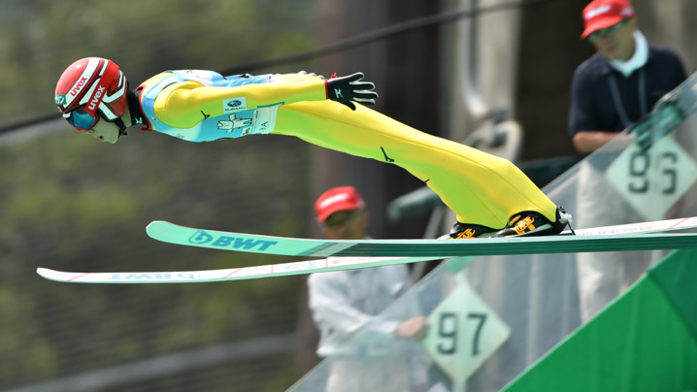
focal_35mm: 788
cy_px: 176
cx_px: 348
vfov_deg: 1.5
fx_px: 14565
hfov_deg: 2.7
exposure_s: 1/1250
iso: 100
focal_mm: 500
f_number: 4
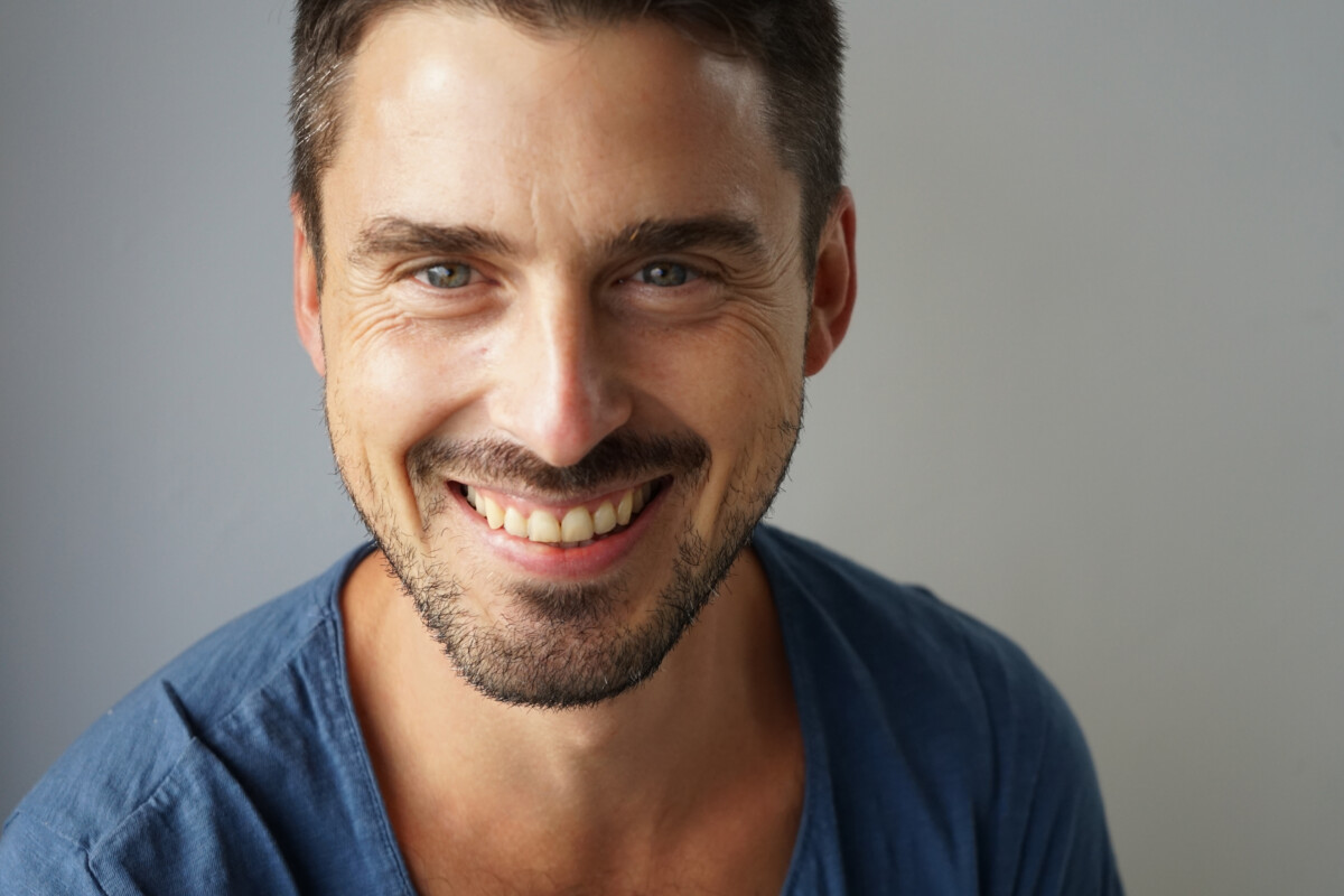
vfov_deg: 19.5
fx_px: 2613
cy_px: 448
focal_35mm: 70
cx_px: 672
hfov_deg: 28.8
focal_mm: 70
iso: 1000
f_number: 5.6
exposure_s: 1/800
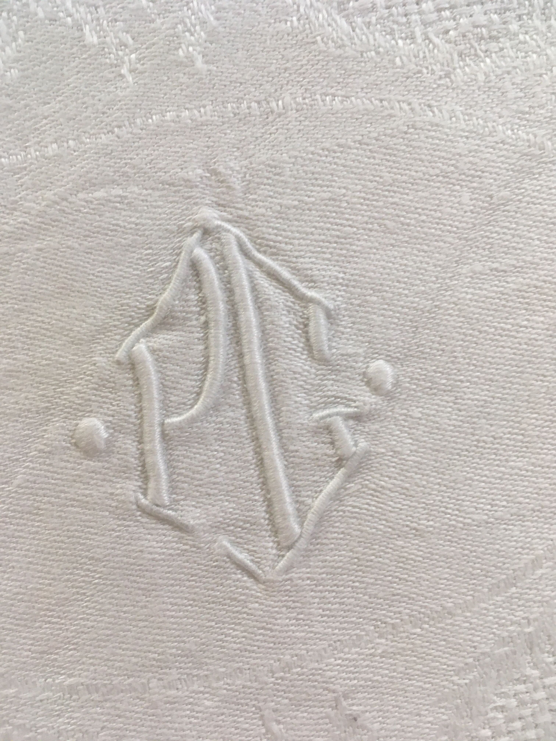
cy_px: 370
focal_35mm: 29
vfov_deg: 61.7
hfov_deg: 48.2
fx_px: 621
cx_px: 278
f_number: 2.2
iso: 32
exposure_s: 1/33
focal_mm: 4.15
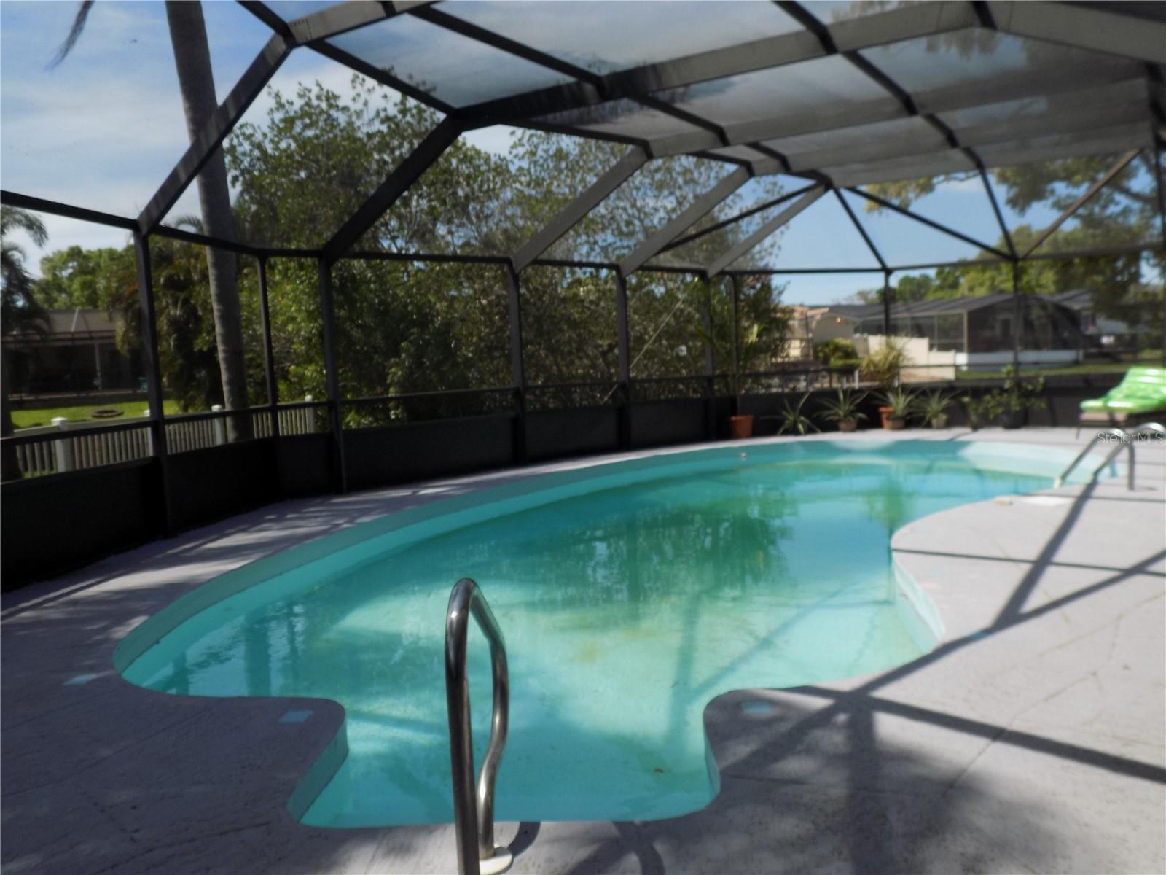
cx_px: 583
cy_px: 438
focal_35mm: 27
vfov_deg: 51.4
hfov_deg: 65.3
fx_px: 909
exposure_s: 1/640
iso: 80
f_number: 3.2
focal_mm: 4.8
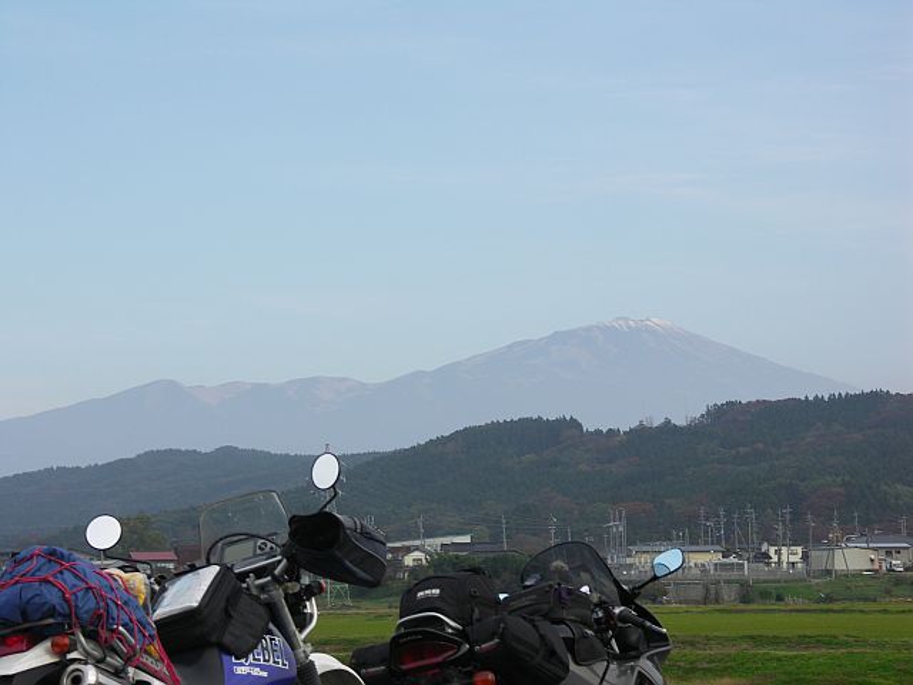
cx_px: 456
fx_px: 3271
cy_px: 342
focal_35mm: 124
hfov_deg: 15.9
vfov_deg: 12.0
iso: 50
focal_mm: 32
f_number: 4.5
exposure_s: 1/320
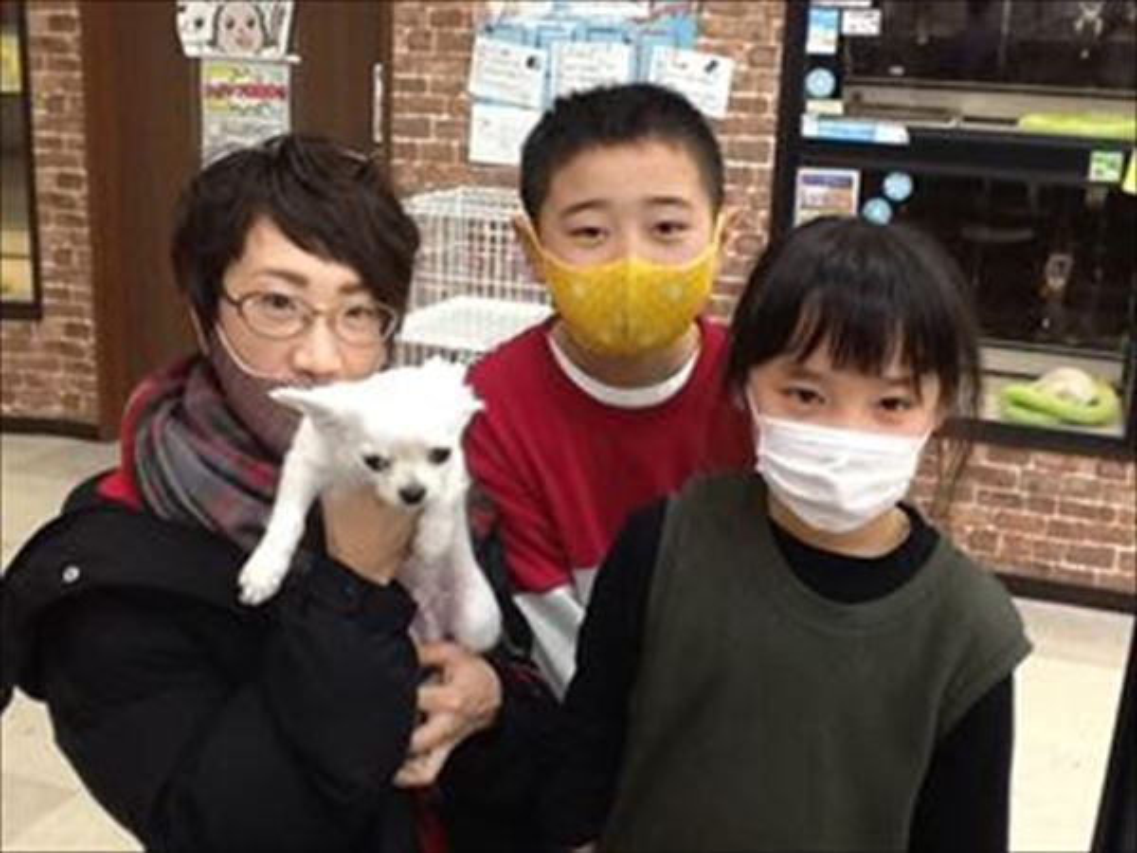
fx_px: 1445
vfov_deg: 32.9
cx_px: 568
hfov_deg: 42.9
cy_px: 426
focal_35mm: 44
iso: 80
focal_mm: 2.03
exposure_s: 1/30
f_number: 2.4
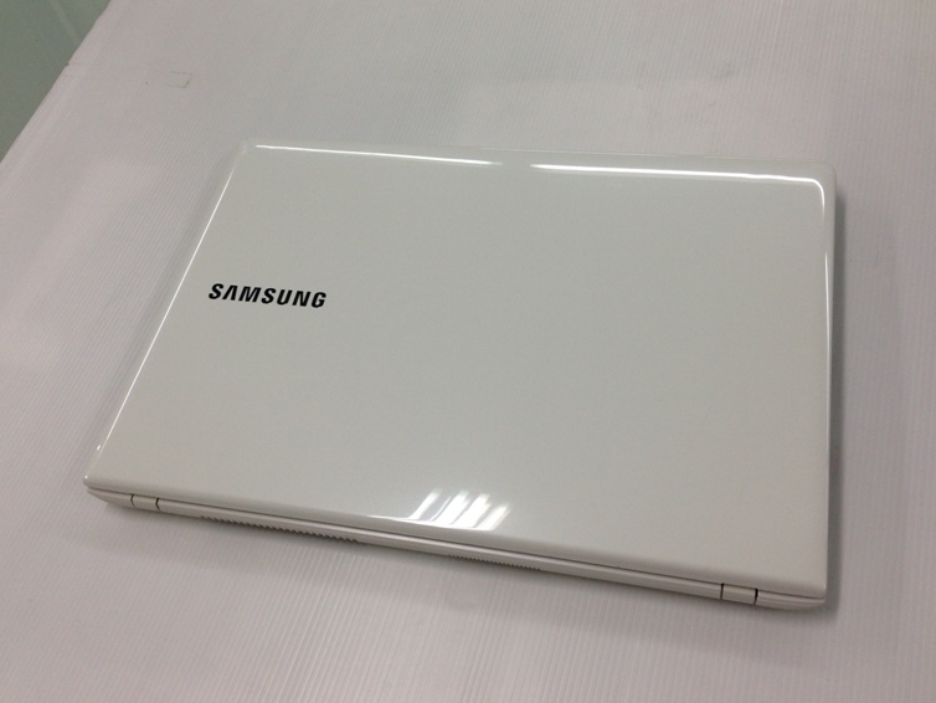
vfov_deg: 40.7
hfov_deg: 52.6
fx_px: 947
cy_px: 347
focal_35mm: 35
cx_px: 479
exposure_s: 1/50
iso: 50
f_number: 2.4
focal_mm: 4.12
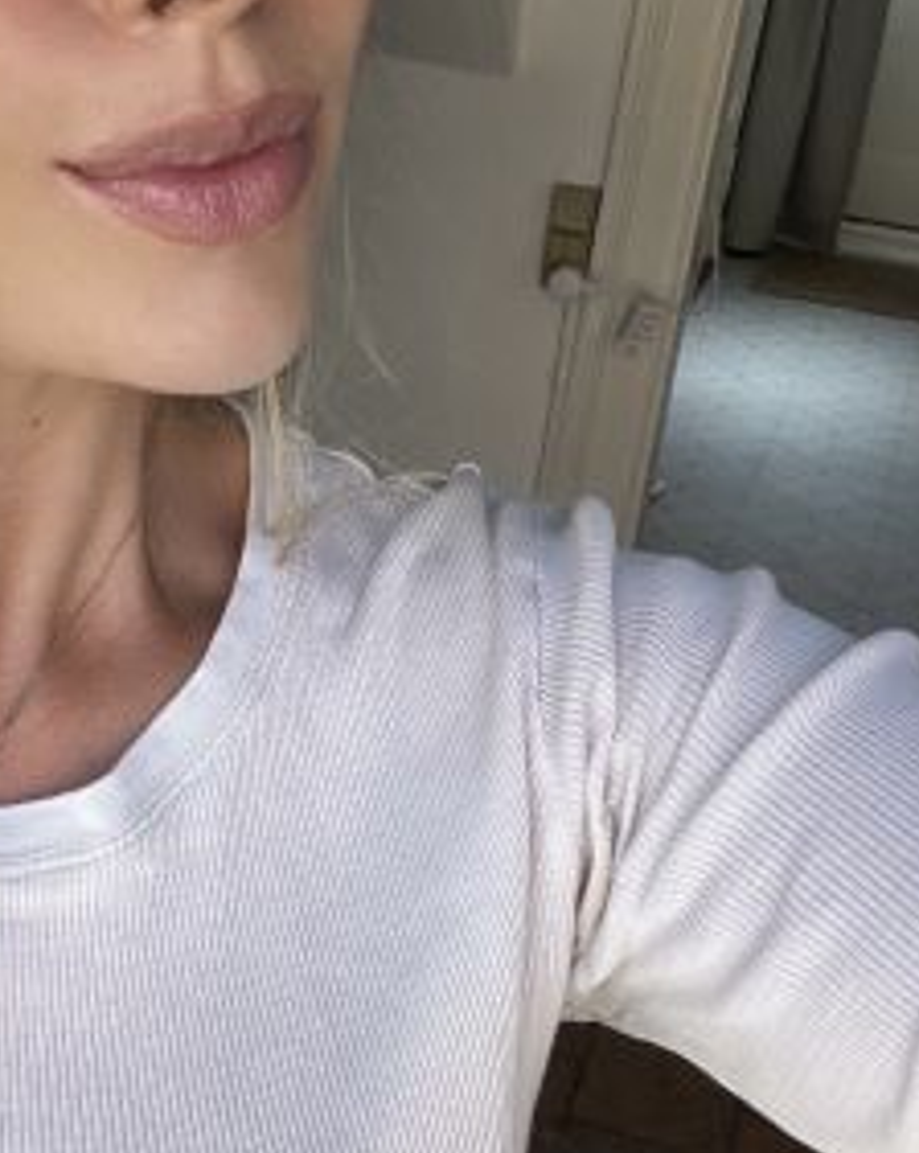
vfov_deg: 38.8
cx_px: 287
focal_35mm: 48
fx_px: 1635
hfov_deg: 31.1
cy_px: 558
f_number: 2.2
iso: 64
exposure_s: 1/120
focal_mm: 2.71
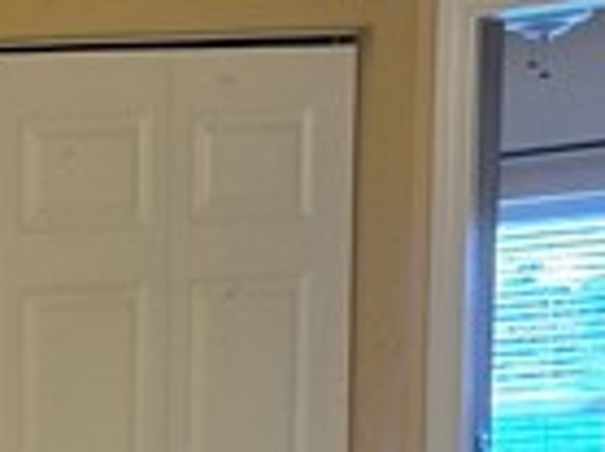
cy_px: 1113
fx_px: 2969
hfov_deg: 10.0
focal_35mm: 170
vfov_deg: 8.0
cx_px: -923
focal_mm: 6.3
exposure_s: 1/120
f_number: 1.7
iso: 40
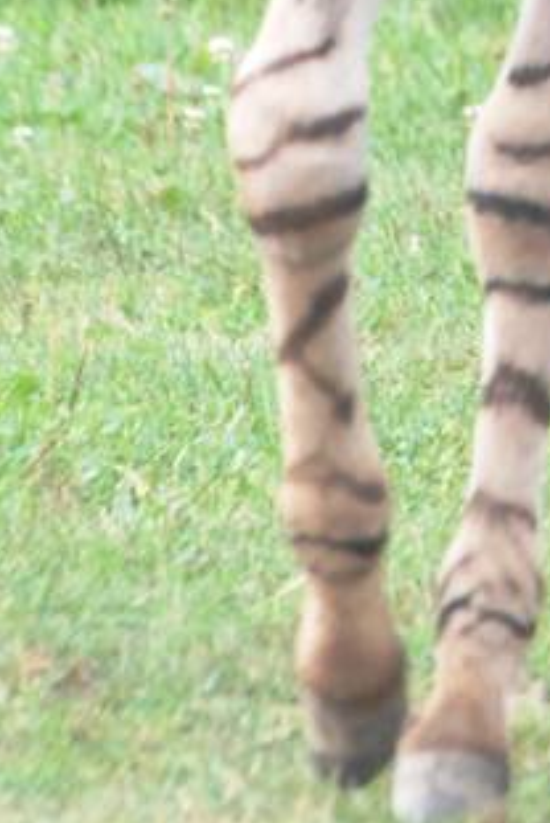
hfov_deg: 0.6
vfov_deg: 0.9
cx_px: 779
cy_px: -572
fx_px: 52930
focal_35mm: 2315
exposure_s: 1/200
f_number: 10
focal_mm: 300
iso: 1000
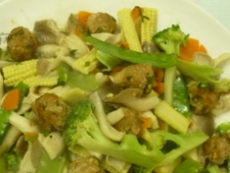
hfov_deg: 30.7
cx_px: 94
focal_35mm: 63
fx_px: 418
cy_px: 151
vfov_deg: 22.8
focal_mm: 5.5
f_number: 2.8
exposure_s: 1/15
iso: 400
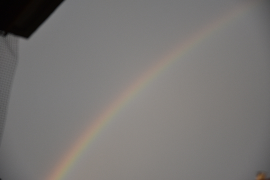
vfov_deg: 15.7
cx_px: 135
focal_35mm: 87
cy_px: 90
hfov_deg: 23.4
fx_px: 652
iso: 360
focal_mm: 58
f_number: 3.8
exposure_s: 1/250
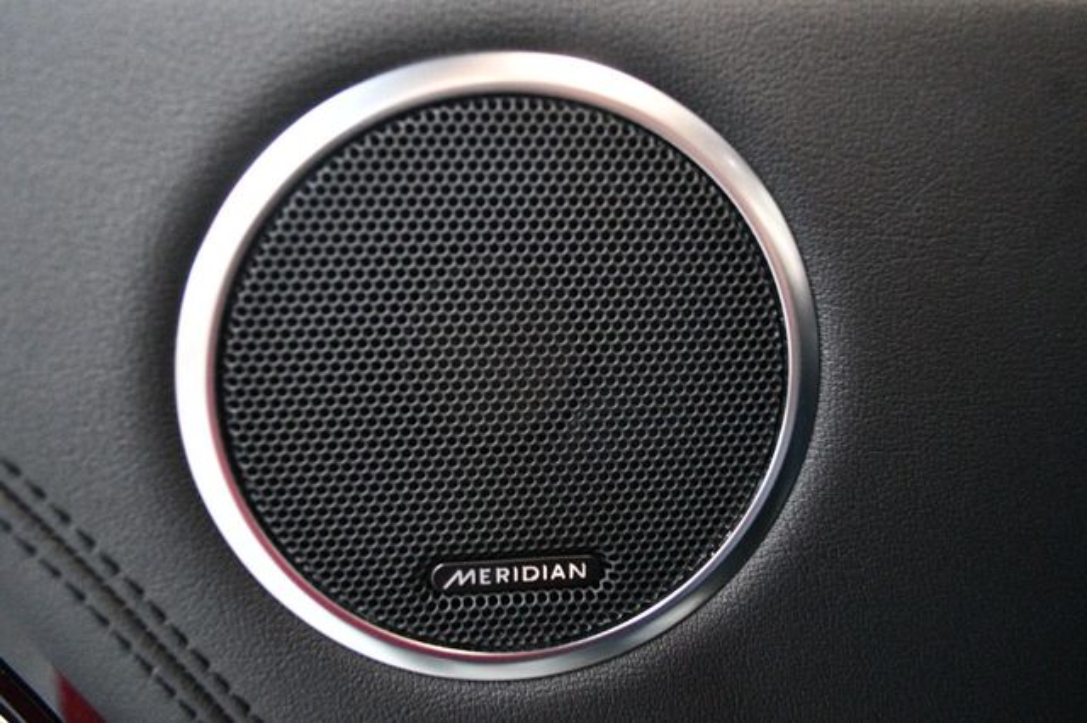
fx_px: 905
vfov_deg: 43.6
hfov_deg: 62.0
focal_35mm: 30
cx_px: 544
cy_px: 362
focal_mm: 20
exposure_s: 1/60
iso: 6400
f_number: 3.8
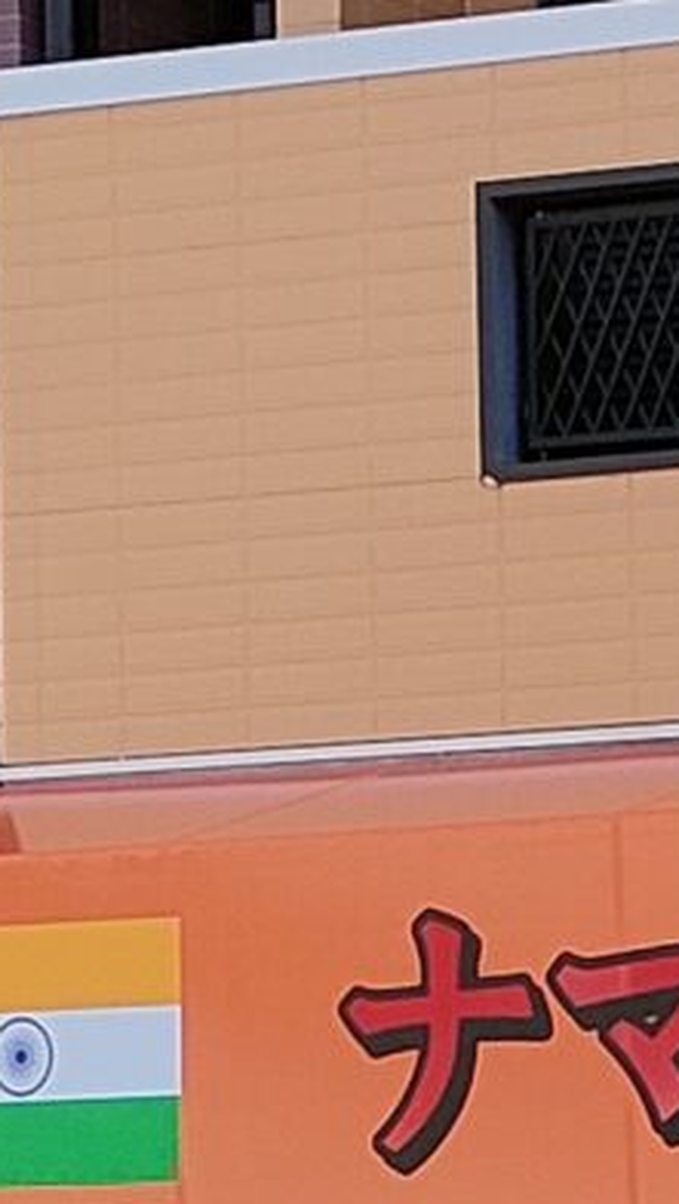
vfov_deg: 15.7
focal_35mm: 128
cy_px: 1663
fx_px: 4090
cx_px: 1705
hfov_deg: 8.5
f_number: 1.7
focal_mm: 4.73
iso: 100
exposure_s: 1/1307
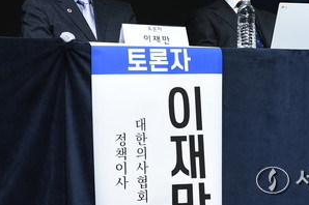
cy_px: 5
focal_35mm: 141
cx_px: 127
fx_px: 1209
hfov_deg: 14.6
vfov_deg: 9.6
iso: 800
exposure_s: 1/100
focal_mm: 70
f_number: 5
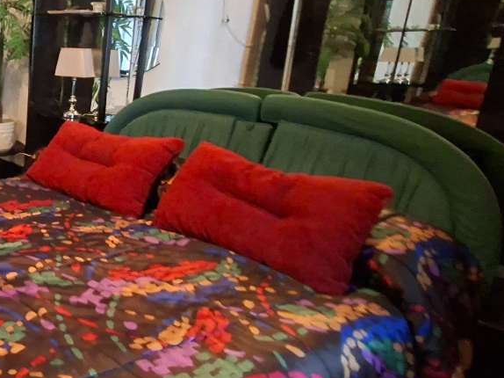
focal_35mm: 34
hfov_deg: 42.4
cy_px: 145
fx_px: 495
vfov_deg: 41.5
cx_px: -51
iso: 500
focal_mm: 1.74
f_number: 2.2
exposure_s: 1/20
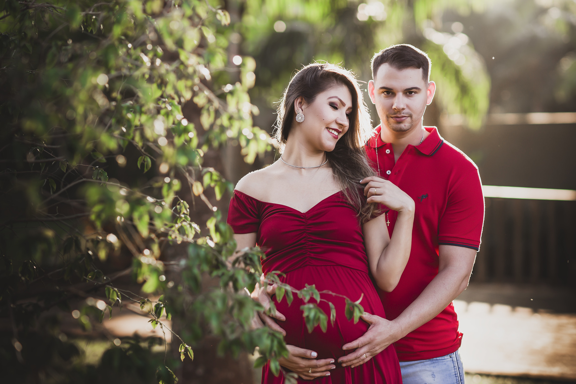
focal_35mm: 85
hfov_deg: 23.9
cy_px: 192
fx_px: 1360
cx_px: 288
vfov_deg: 16.1
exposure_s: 1/200
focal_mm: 85
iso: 125
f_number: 2
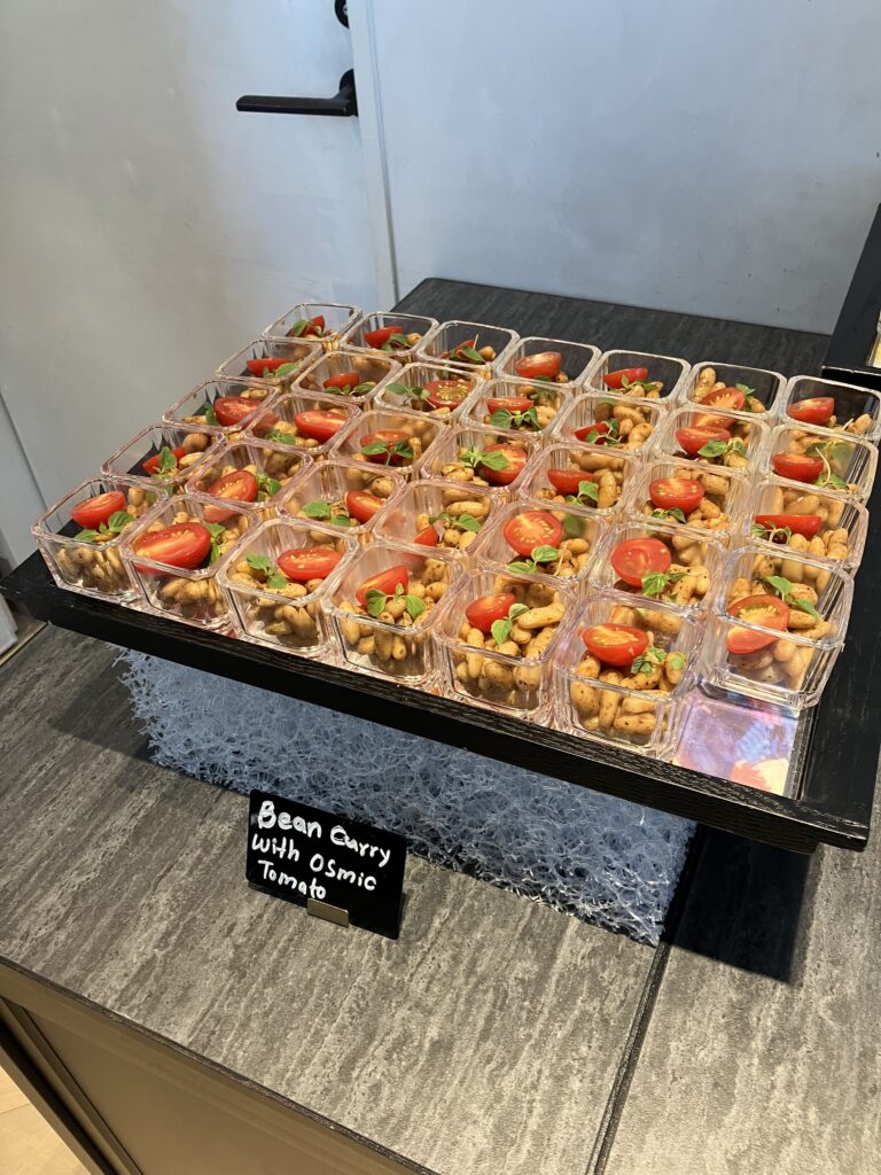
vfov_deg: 63.4
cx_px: 440
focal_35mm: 28
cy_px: 588
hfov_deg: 49.7
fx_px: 950
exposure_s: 1/50
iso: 64
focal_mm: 3.99
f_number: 1.8
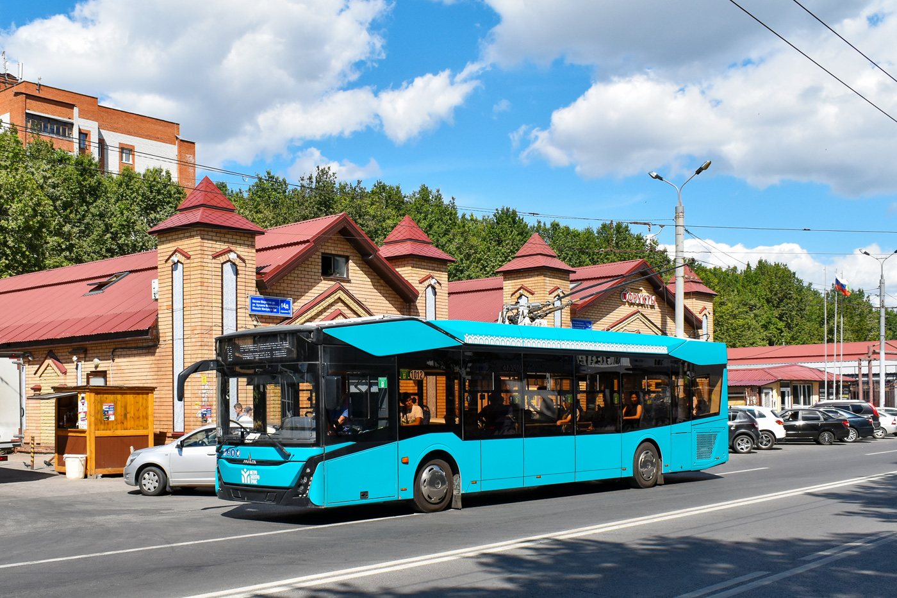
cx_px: 448
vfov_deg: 43.6
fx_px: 747
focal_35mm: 30
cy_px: 299
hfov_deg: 61.9
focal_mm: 20
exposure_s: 1/1600
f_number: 6.3
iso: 400
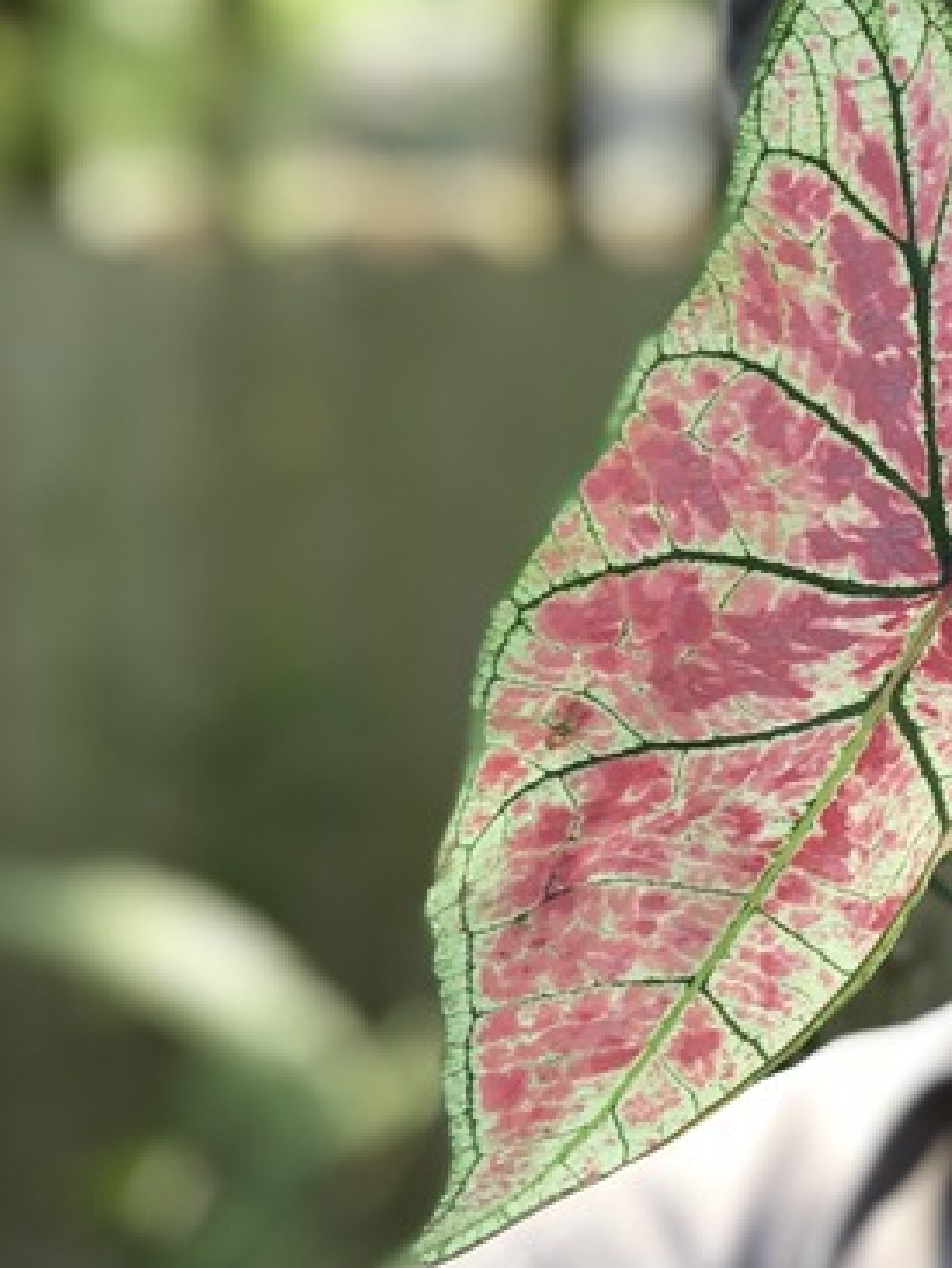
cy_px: 775
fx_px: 5424
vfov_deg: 13.3
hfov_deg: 9.8
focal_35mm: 148
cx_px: 1306
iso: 16
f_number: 2.4
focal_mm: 6
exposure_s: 1/40
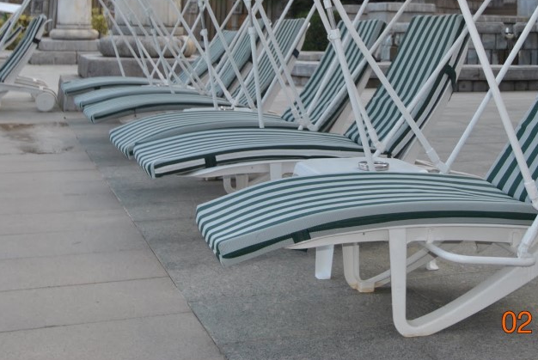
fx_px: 823
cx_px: 347
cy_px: 42
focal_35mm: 55
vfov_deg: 24.1
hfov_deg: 35.9
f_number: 4.5
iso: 100
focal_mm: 20
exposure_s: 1/200
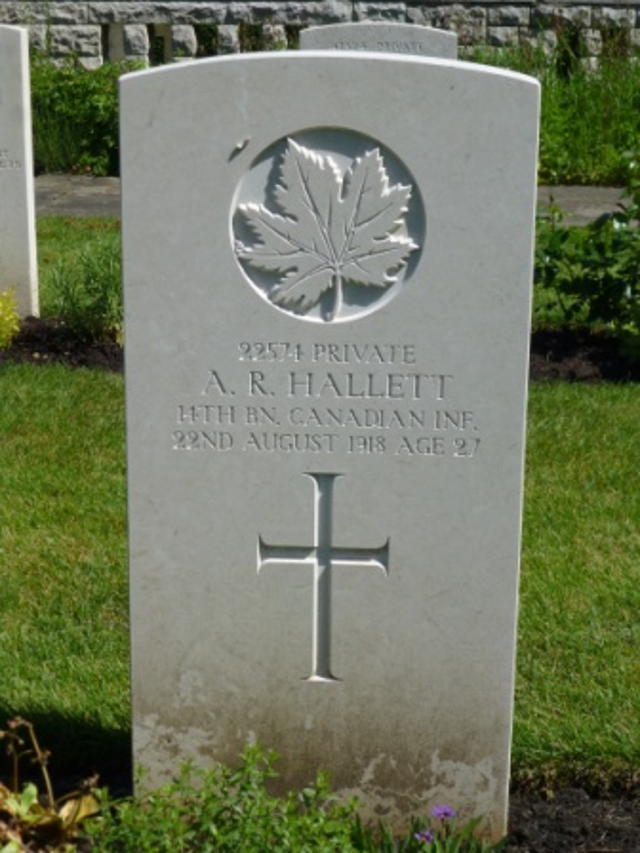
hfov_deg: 21.0
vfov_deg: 27.8
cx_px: 320
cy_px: 426
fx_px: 1726
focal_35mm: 70
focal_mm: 12.5
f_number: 5
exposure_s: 1/800
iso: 100
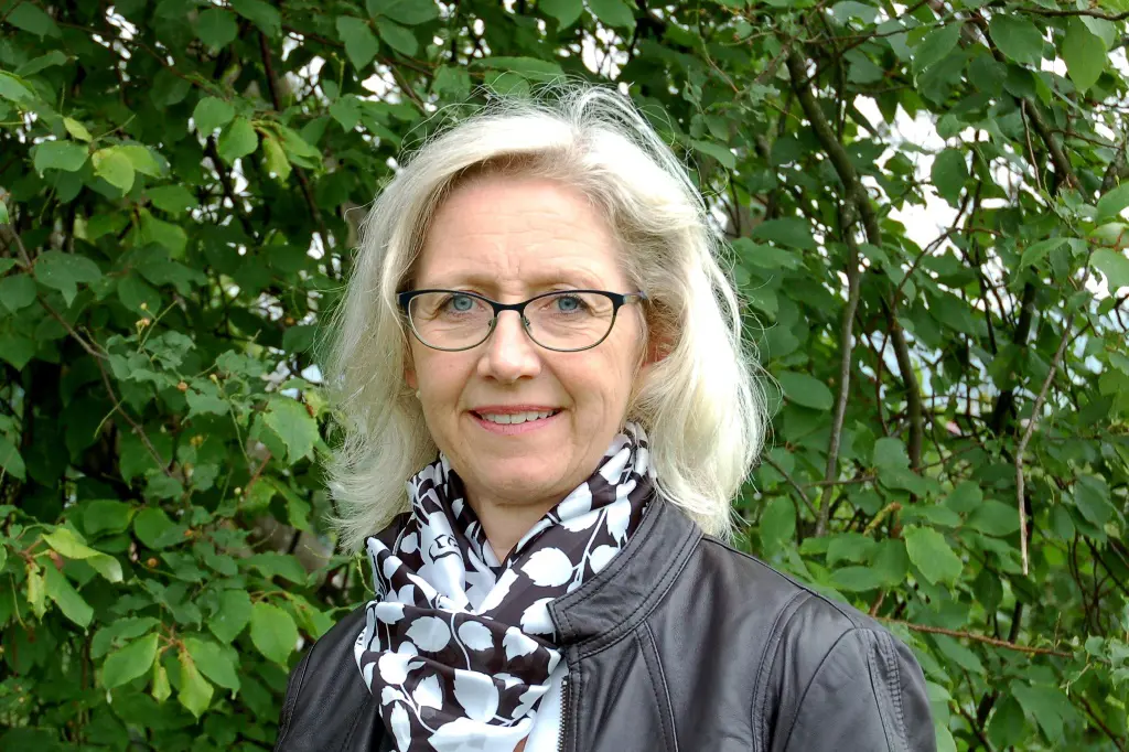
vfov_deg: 26.5
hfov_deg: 38.9
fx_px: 1599
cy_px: 376
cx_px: 564
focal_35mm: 51
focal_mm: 34
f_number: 5
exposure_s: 1/80
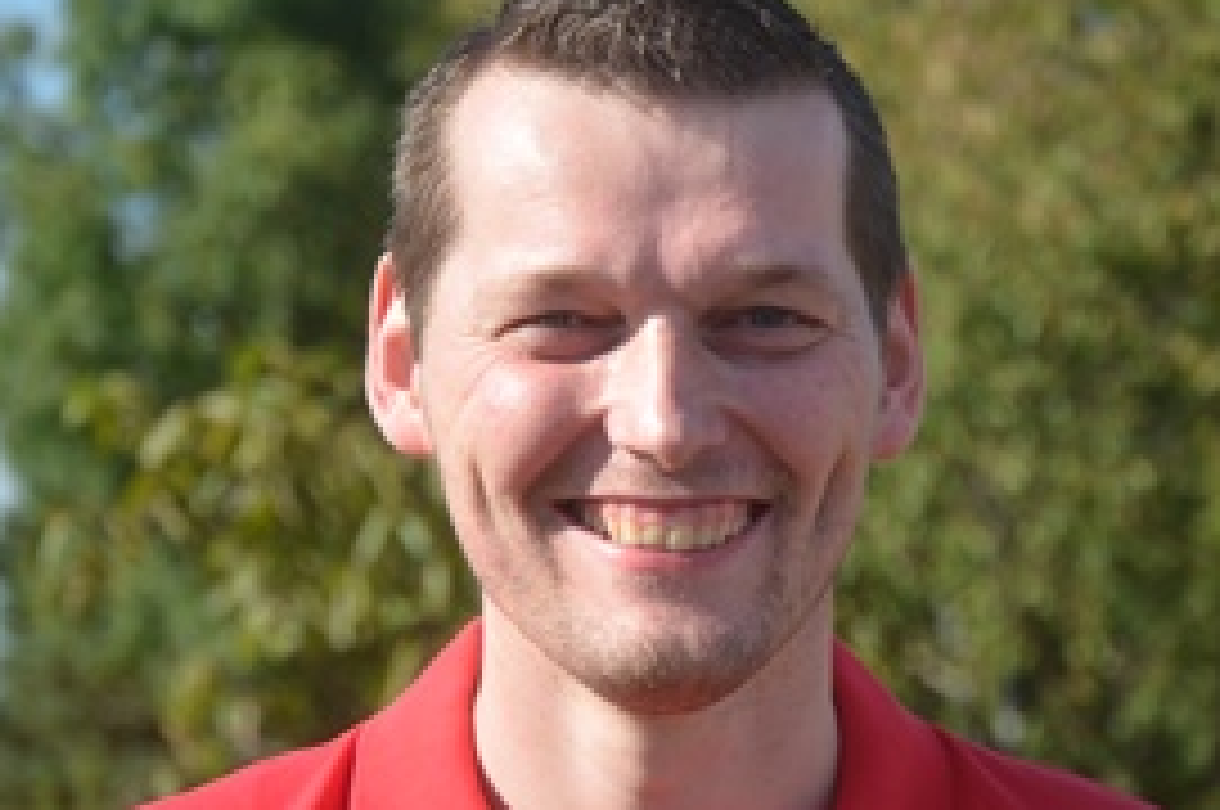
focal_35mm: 155
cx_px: 648
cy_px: 439
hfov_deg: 13.3
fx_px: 5246
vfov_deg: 8.8
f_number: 5.3
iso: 140
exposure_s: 1/500
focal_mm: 70
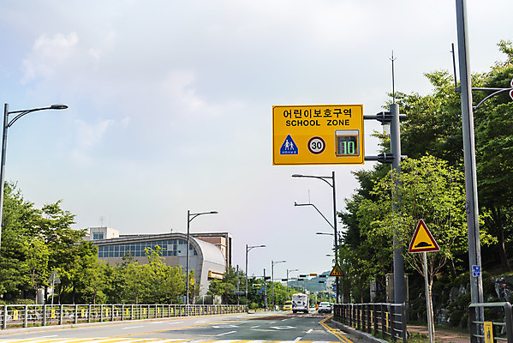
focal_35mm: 48
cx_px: 256
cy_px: 172
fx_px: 684
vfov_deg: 28.1
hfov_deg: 41.1
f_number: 4
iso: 160
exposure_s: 1/400
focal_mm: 48
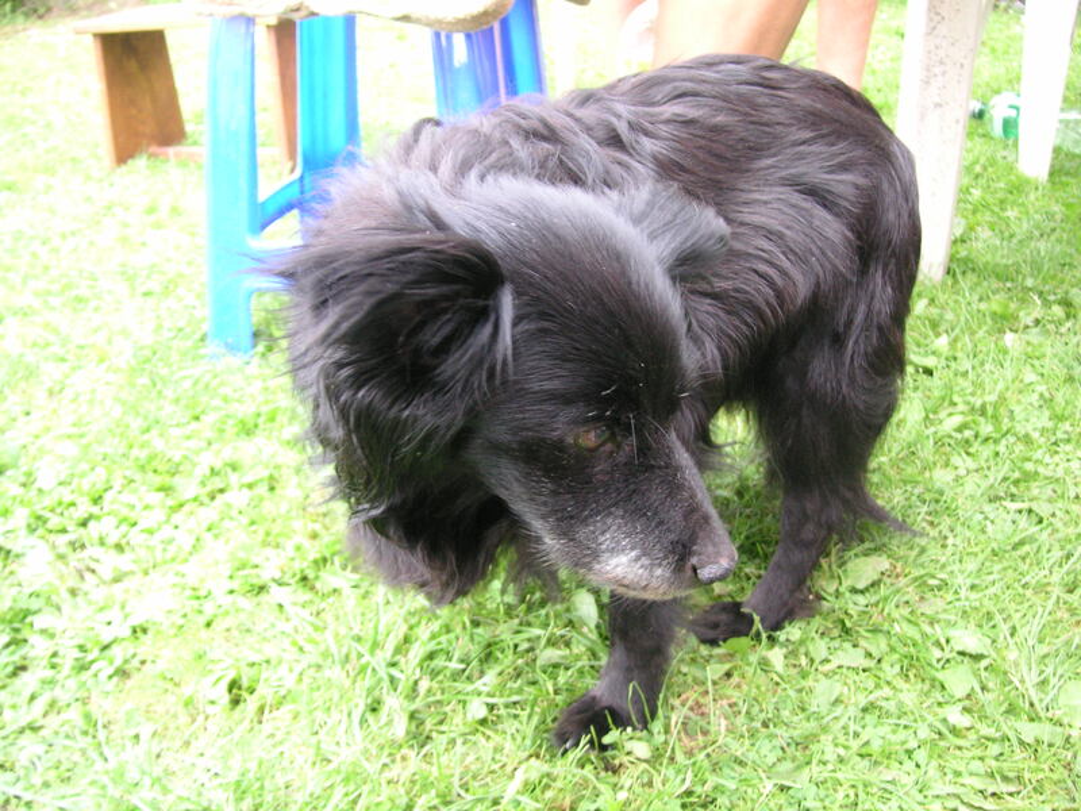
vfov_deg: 38.7
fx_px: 1155
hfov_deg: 50.1
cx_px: 540
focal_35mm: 37
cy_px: 406
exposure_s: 1/45
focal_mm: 6.1
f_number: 2.8
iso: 100
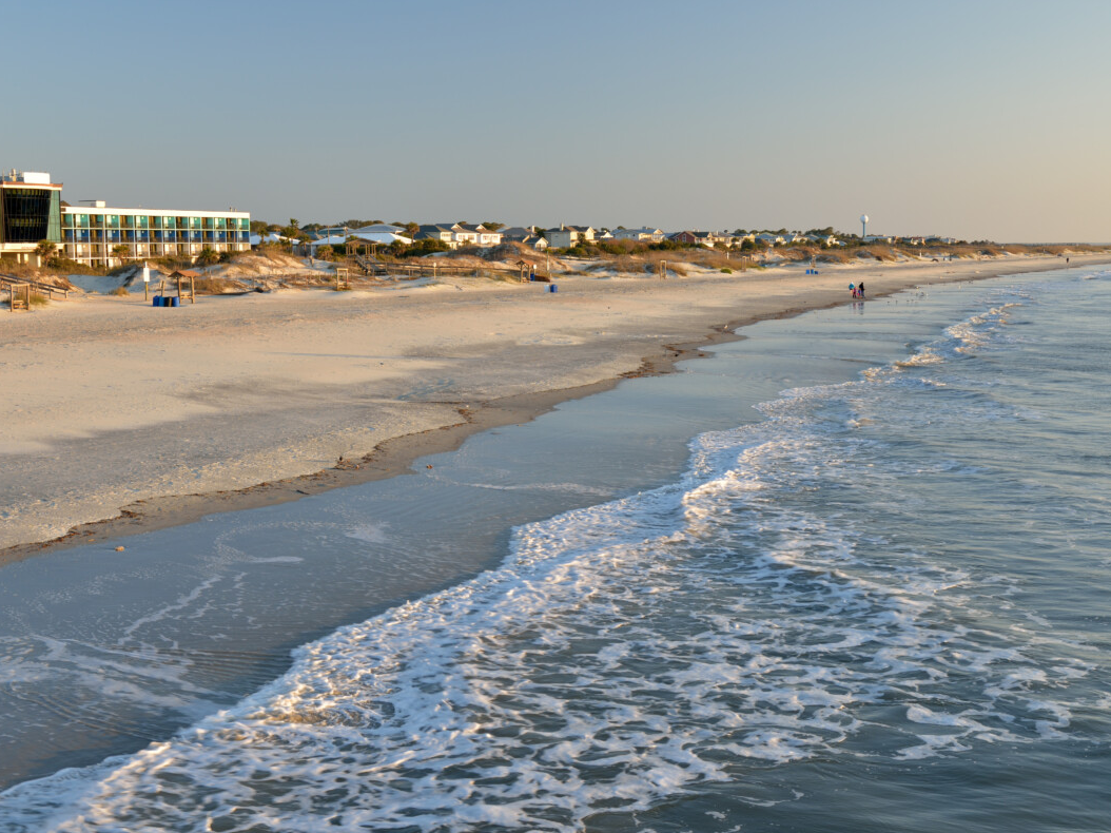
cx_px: 561
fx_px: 1476
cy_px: 420
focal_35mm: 46
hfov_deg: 41.2
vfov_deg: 31.5
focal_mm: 42
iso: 200
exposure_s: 1/15
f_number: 11
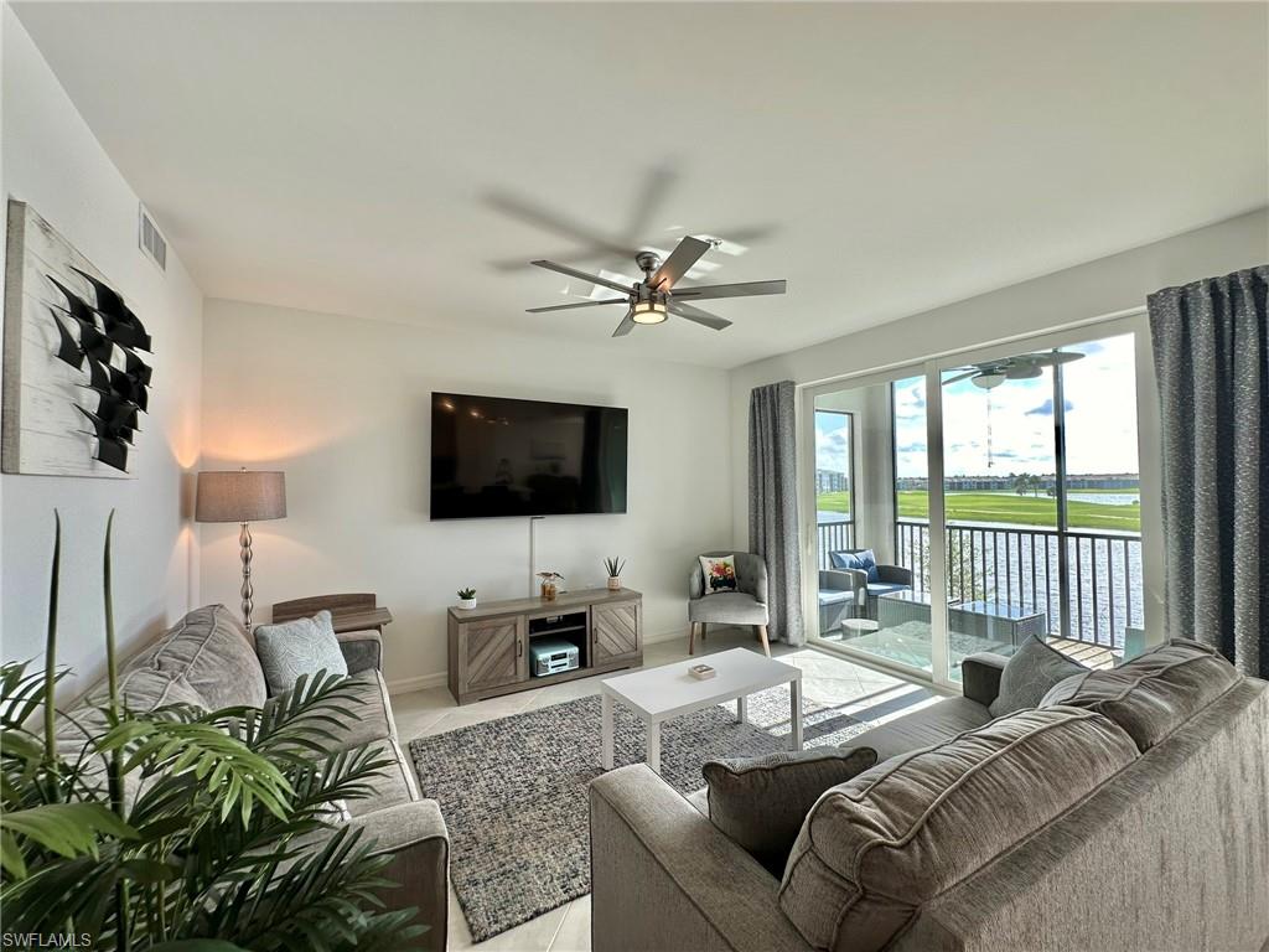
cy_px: 476
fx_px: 513
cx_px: 634
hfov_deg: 102.1
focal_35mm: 14
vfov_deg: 85.7
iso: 40
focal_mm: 2.22
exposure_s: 1/121
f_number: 2.2
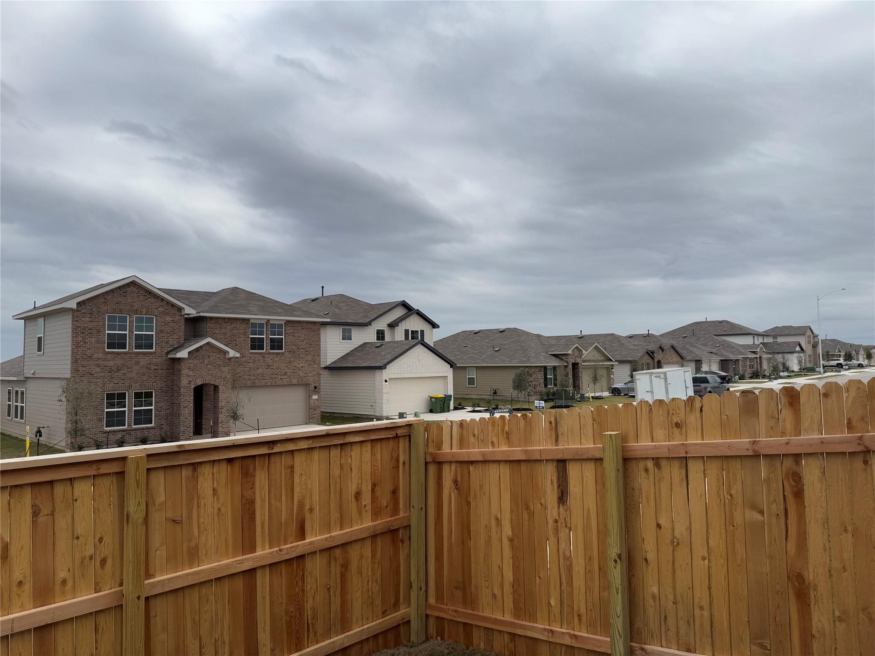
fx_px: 607
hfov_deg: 71.6
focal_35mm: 24
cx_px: 438
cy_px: 328
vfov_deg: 56.8
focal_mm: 6.76
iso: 80
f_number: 1.78
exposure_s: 1/3096
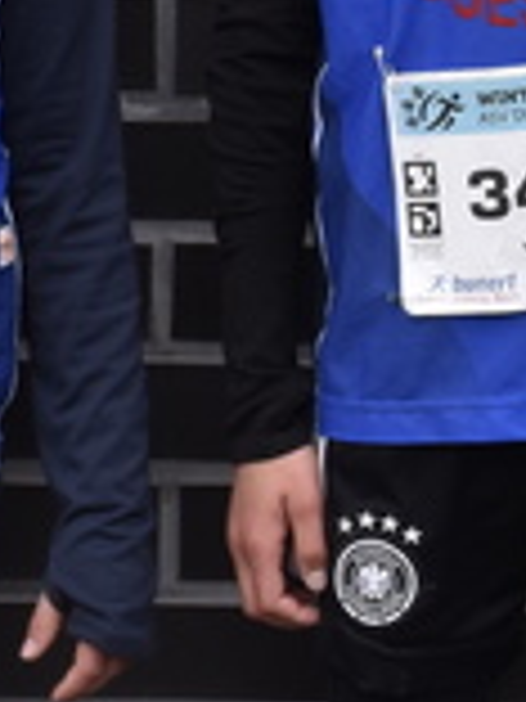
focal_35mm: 230
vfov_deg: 8.6
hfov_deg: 6.4
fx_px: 4660
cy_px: 234
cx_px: 70
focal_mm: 26
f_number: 10
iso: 400
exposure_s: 1/250
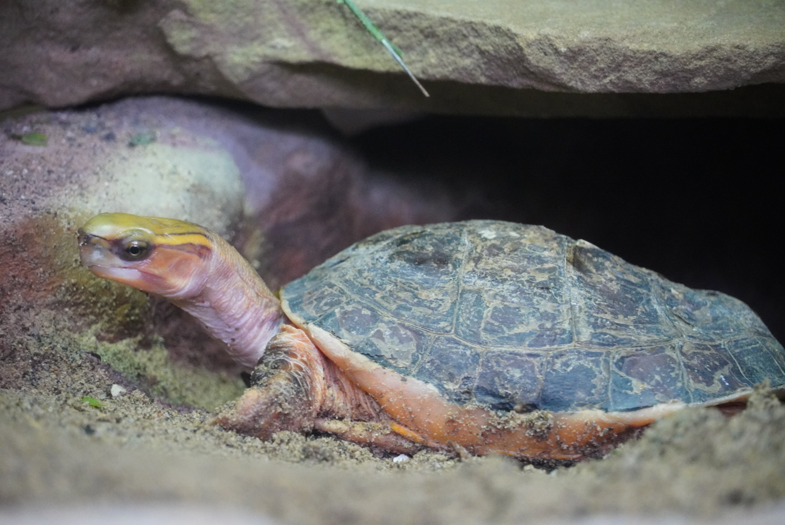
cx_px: 392
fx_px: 4419
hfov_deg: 10.2
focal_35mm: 202
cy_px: 262
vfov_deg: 6.8
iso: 6400
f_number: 5.6
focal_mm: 135
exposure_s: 1/125
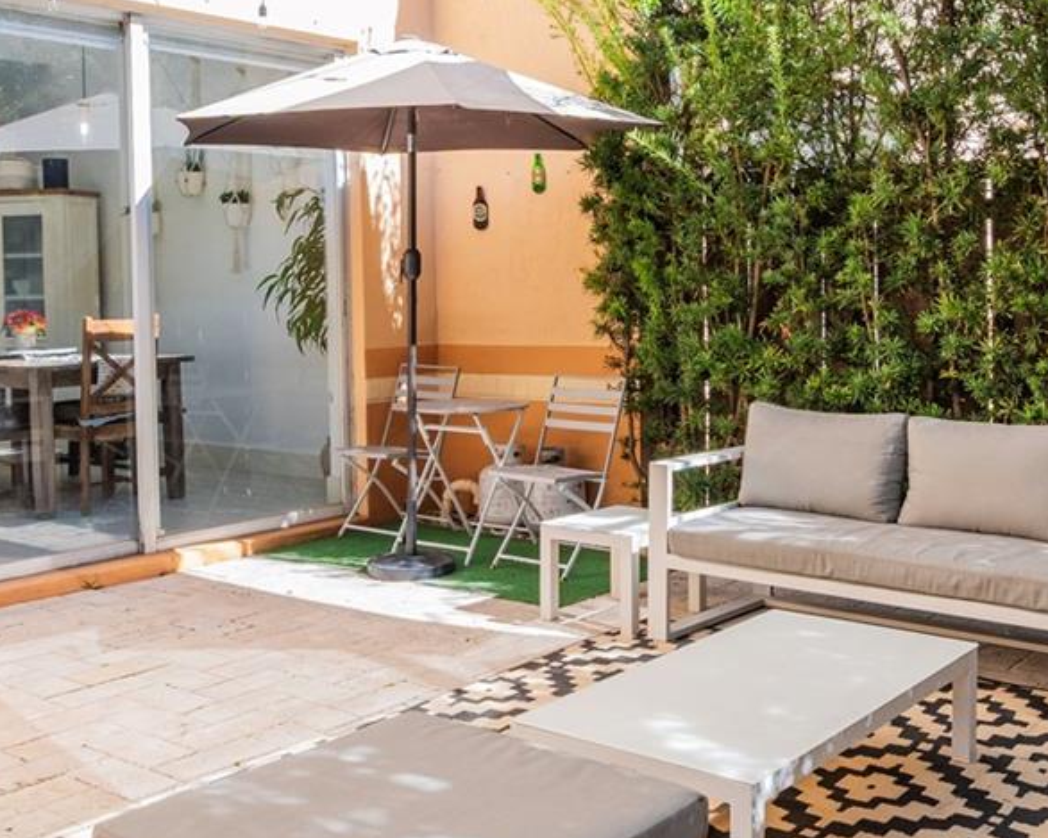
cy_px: 320
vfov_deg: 35.3
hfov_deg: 43.4
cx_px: 624
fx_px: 1312
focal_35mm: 42
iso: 200
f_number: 7.1
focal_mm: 11
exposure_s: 1/125
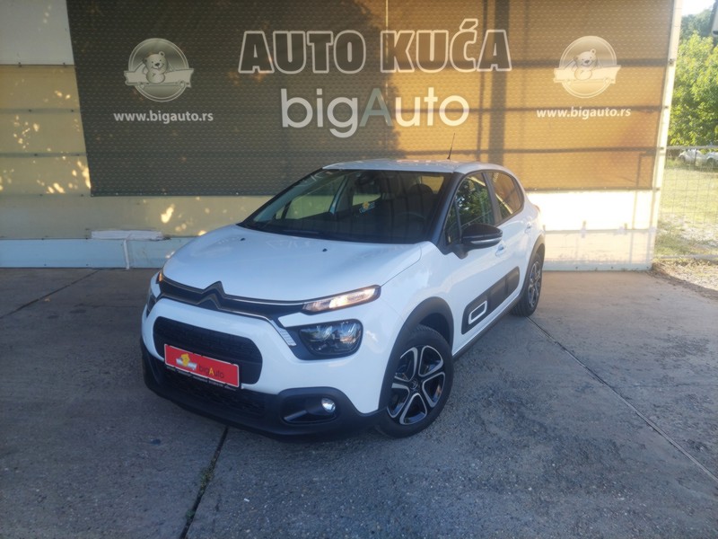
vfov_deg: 54.9
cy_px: 270
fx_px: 519
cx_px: 359
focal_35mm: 25
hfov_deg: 69.4
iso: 40
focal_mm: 5.23
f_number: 1.8
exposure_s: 1/264
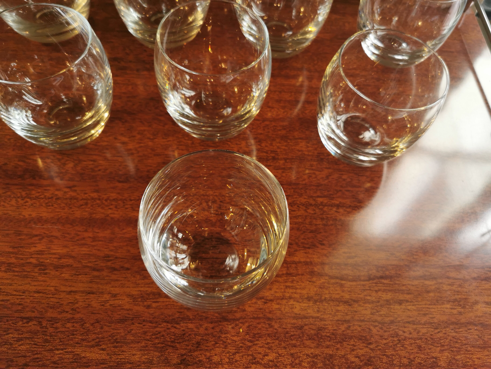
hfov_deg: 65.3
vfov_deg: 51.4
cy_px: 184
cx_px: 246
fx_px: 383
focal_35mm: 27
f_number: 1.6
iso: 64
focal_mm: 5.56
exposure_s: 1/100
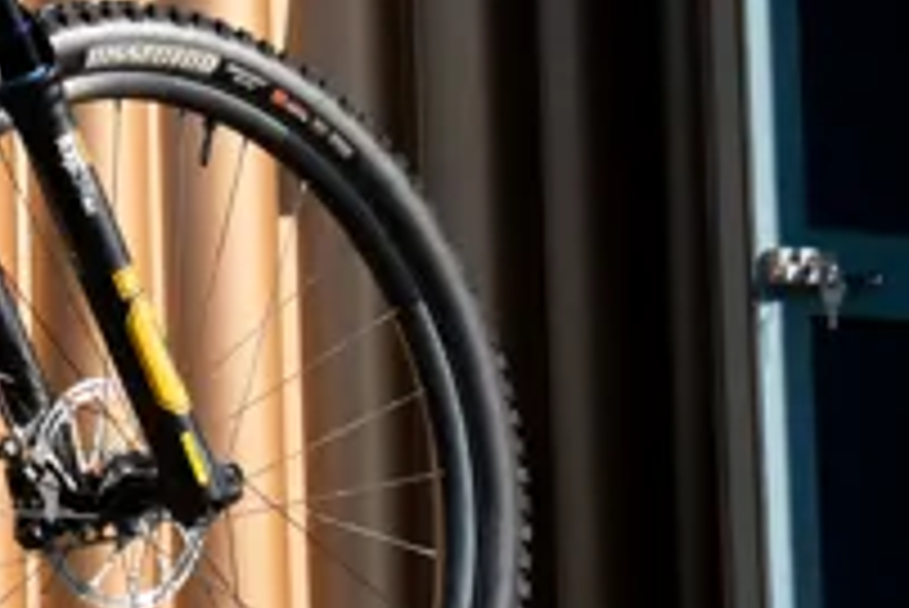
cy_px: 245
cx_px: -616
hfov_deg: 7.3
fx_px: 6999
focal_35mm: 277
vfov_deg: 5.0
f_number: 2.8
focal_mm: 70
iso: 200
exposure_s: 1/5000
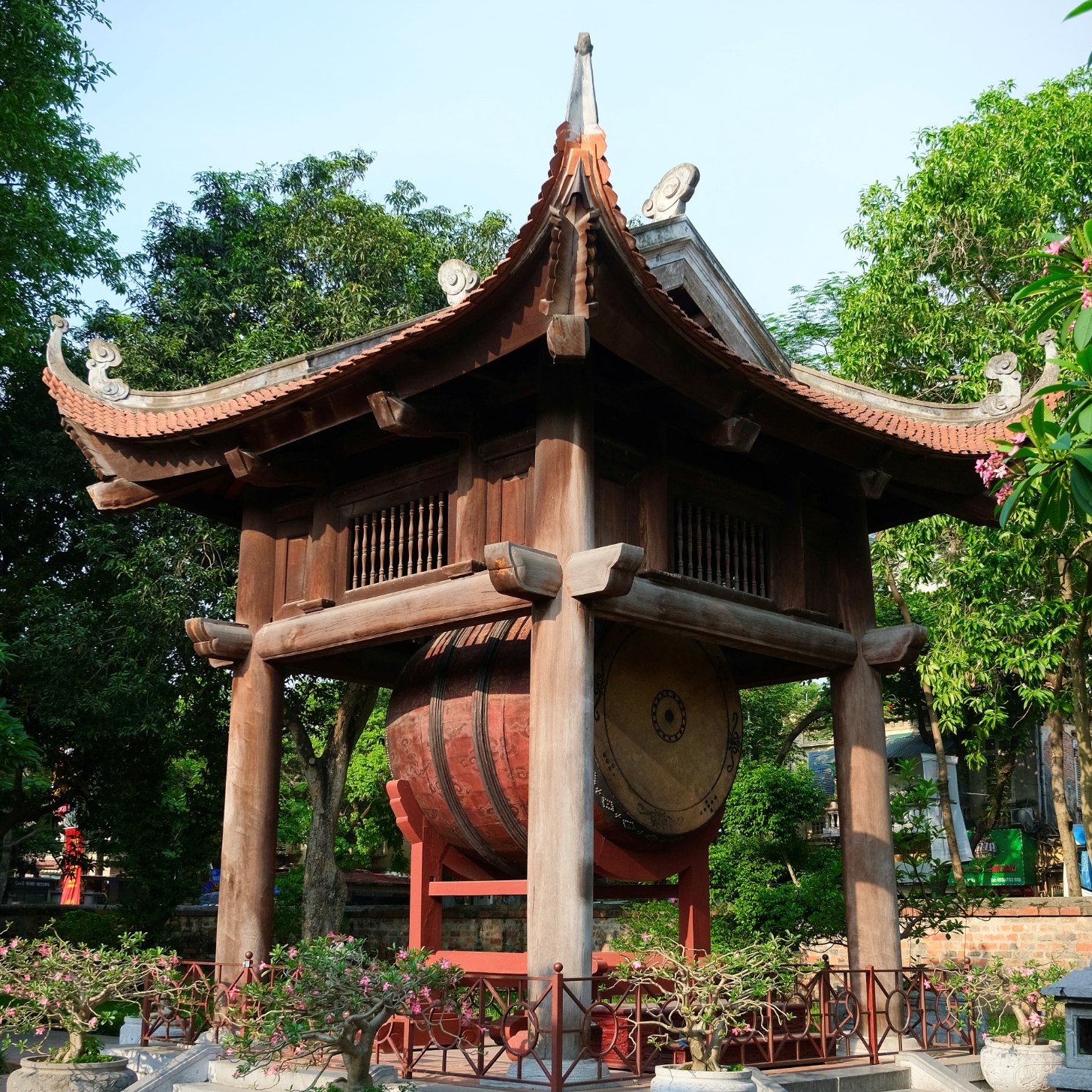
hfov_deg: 39.2
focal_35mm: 43
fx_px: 1535
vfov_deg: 39.1
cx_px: 572
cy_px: 588
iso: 800
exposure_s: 1/1800
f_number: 4
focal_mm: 21.2
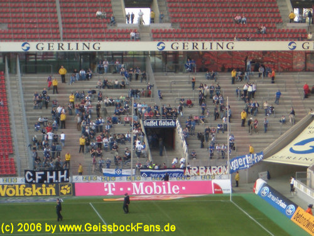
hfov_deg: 18.7
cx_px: 157
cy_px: 118
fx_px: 952
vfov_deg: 14.1
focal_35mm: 105
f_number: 4.8
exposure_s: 1/60
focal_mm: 17.4
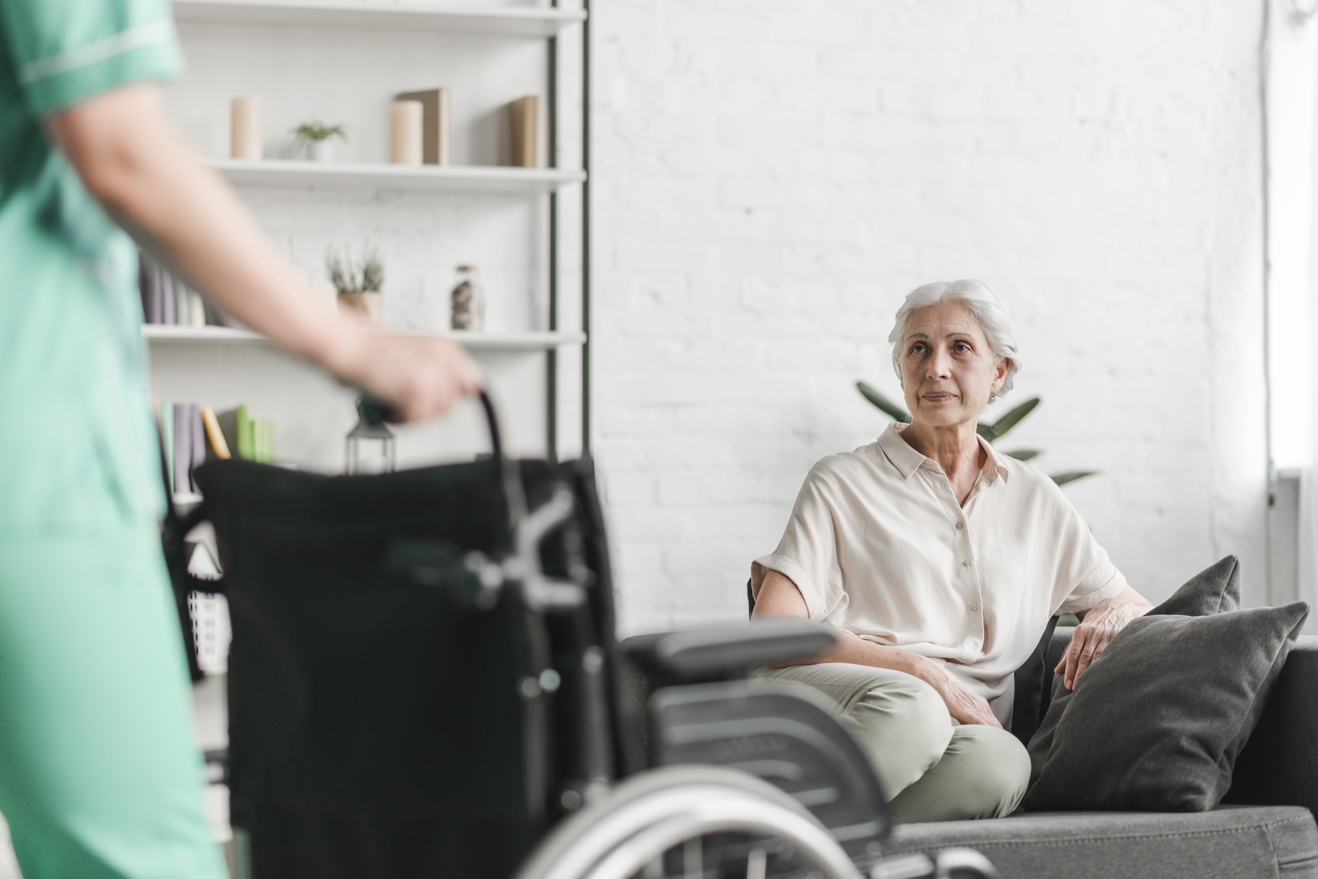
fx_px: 3113
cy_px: 440
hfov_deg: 23.9
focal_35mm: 85
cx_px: 659
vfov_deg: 16.1
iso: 320
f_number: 2.2
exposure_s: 1/160
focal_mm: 85
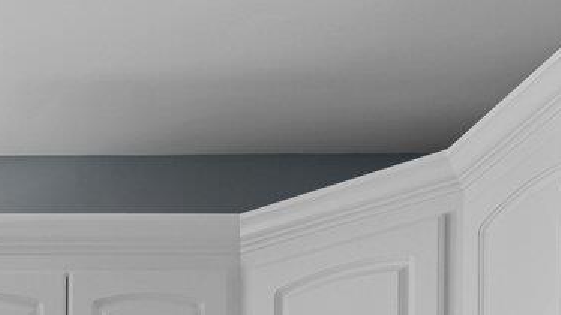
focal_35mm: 86
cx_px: -249
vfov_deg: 11.4
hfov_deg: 21.3
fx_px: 1279
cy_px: 782
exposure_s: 1/25
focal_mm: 15
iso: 400
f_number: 6.3
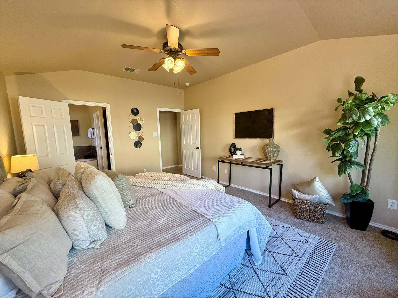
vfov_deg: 85.7
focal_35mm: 14
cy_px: 149
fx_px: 161
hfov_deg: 102.1
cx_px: 199
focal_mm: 2.22
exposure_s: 1/120
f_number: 2.2
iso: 200
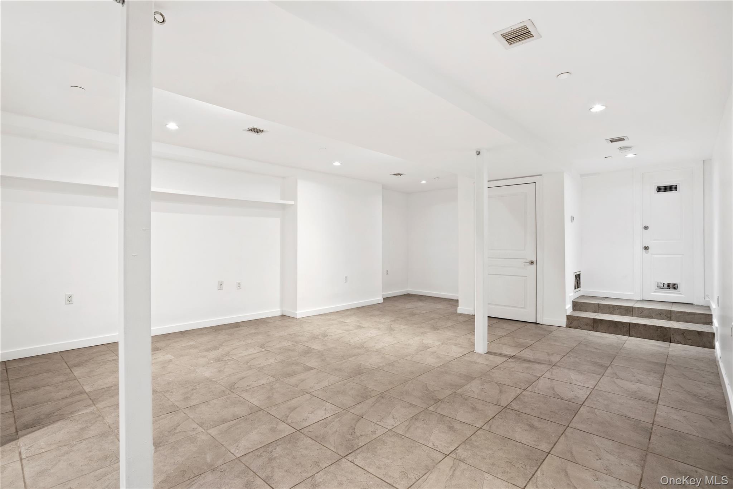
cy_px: 244
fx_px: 346
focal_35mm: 17
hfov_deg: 93.3
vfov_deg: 70.4
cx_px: 366
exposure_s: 2.5
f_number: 8
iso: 100
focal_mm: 17
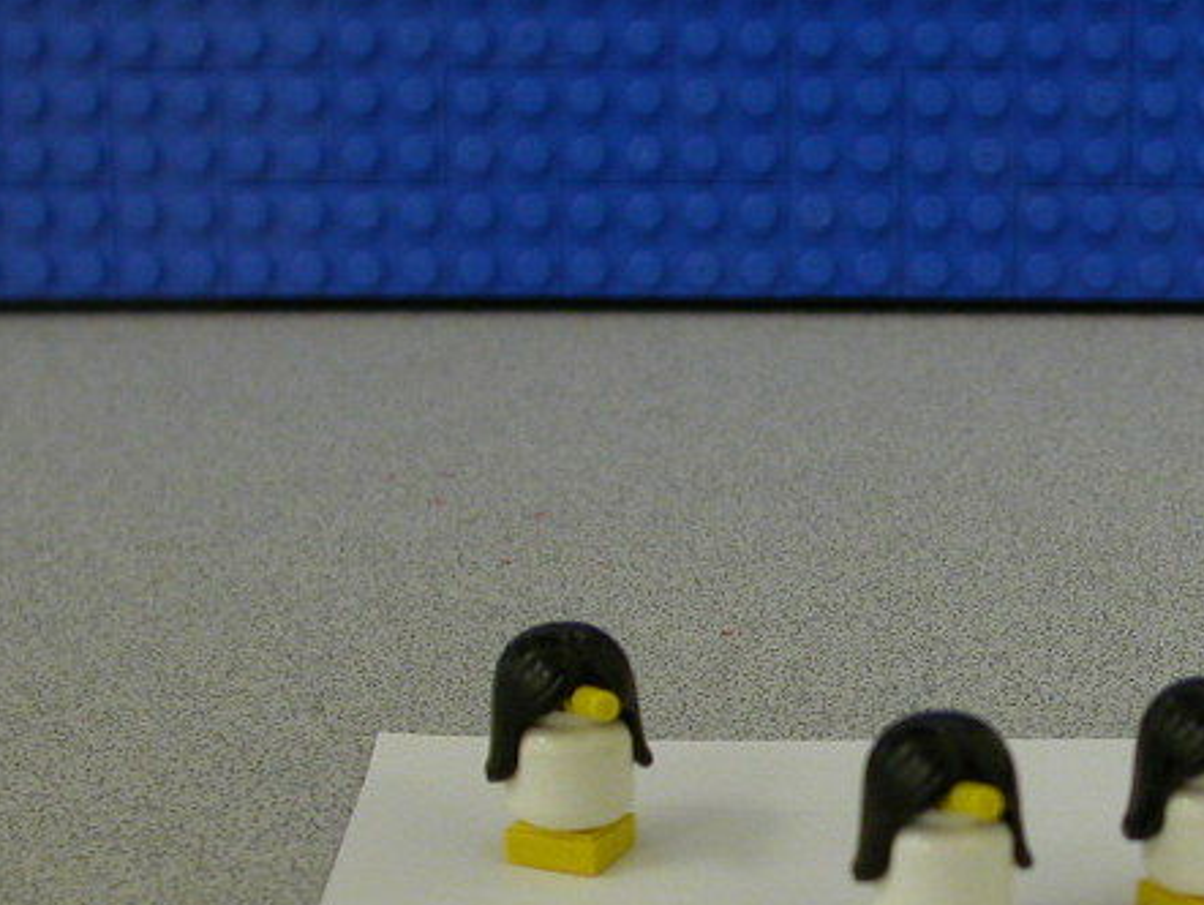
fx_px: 3062
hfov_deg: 22.0
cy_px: 796
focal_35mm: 88
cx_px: 948
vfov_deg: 16.6
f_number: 2.6
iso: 100
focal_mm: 7.85
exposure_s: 1/14.9
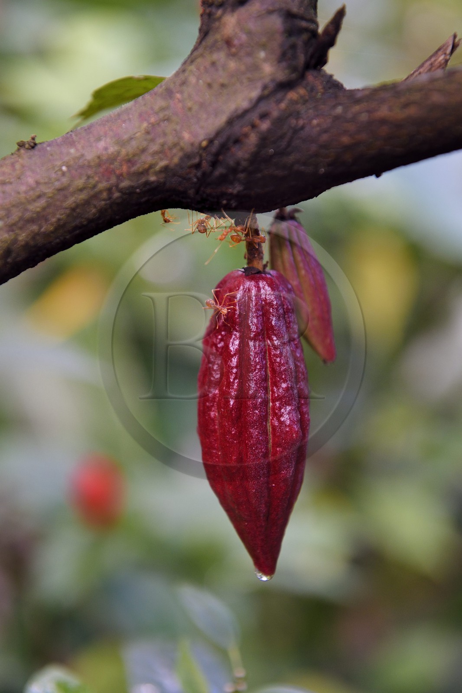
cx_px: 231
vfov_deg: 28.8
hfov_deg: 19.4
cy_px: 346
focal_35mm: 70
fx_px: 1348
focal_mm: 70
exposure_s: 1/60
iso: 800
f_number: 5
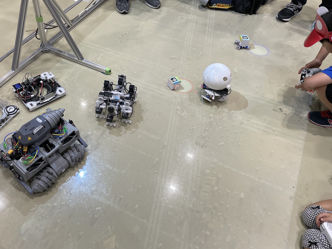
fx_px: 249
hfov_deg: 67.3
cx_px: 166
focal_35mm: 26
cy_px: 124
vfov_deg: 53.1
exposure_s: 1/100
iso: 100
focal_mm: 4.2
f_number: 1.6
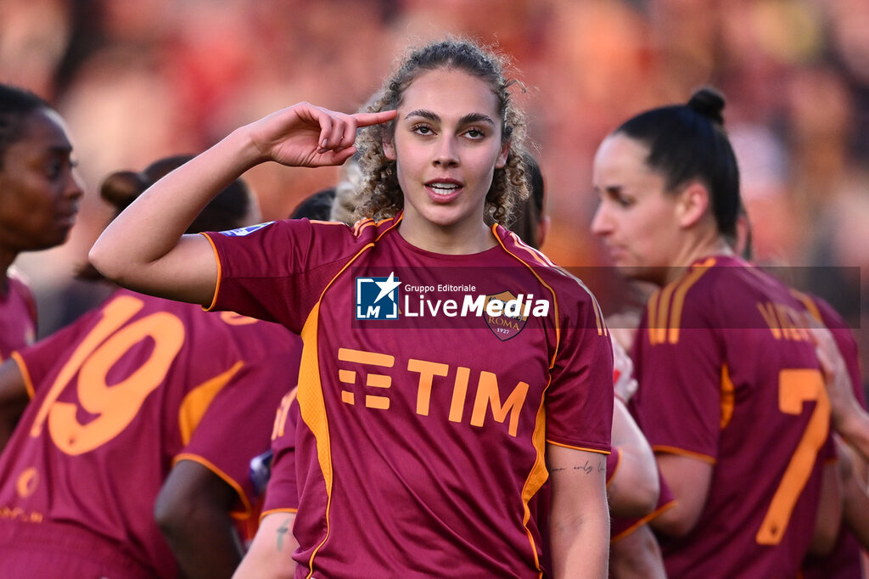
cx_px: 434
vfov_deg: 3.4
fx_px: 9652
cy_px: 290
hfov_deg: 5.2
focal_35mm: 400
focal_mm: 400
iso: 1000
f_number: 3.2
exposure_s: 1/2000
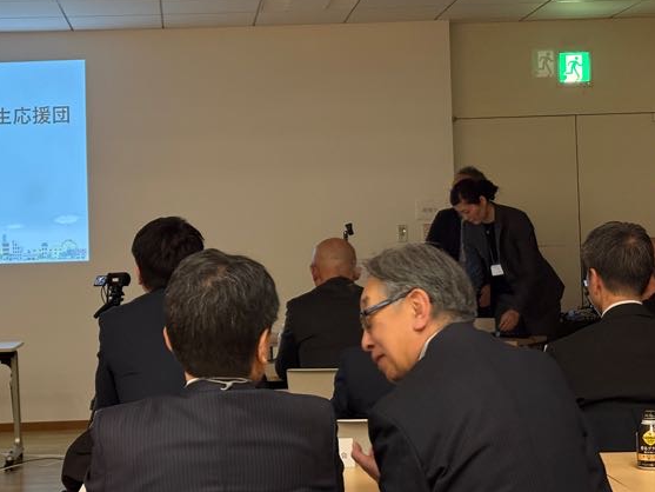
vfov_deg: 18.9
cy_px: 184
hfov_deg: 24.8
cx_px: 201
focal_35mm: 78
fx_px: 1476
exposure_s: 1/40
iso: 250
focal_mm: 5.96
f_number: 1.6
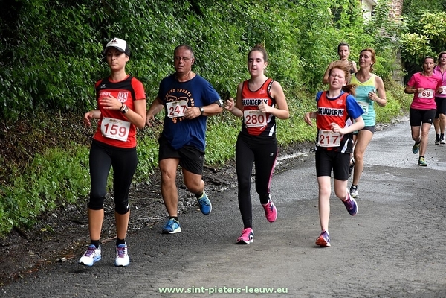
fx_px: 1951
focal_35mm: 158
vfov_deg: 8.7
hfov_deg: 13.0
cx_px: 223
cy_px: 149
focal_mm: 105
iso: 1000
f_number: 5.6
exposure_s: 1/500
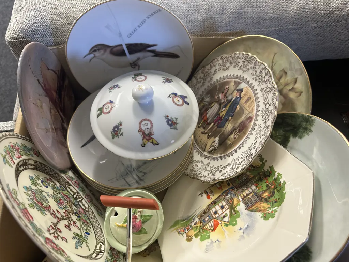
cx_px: 174
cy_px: 131
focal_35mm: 24
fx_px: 242
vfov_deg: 56.8
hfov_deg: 71.6
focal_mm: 6.86
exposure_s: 1/50
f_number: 1.78
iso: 160
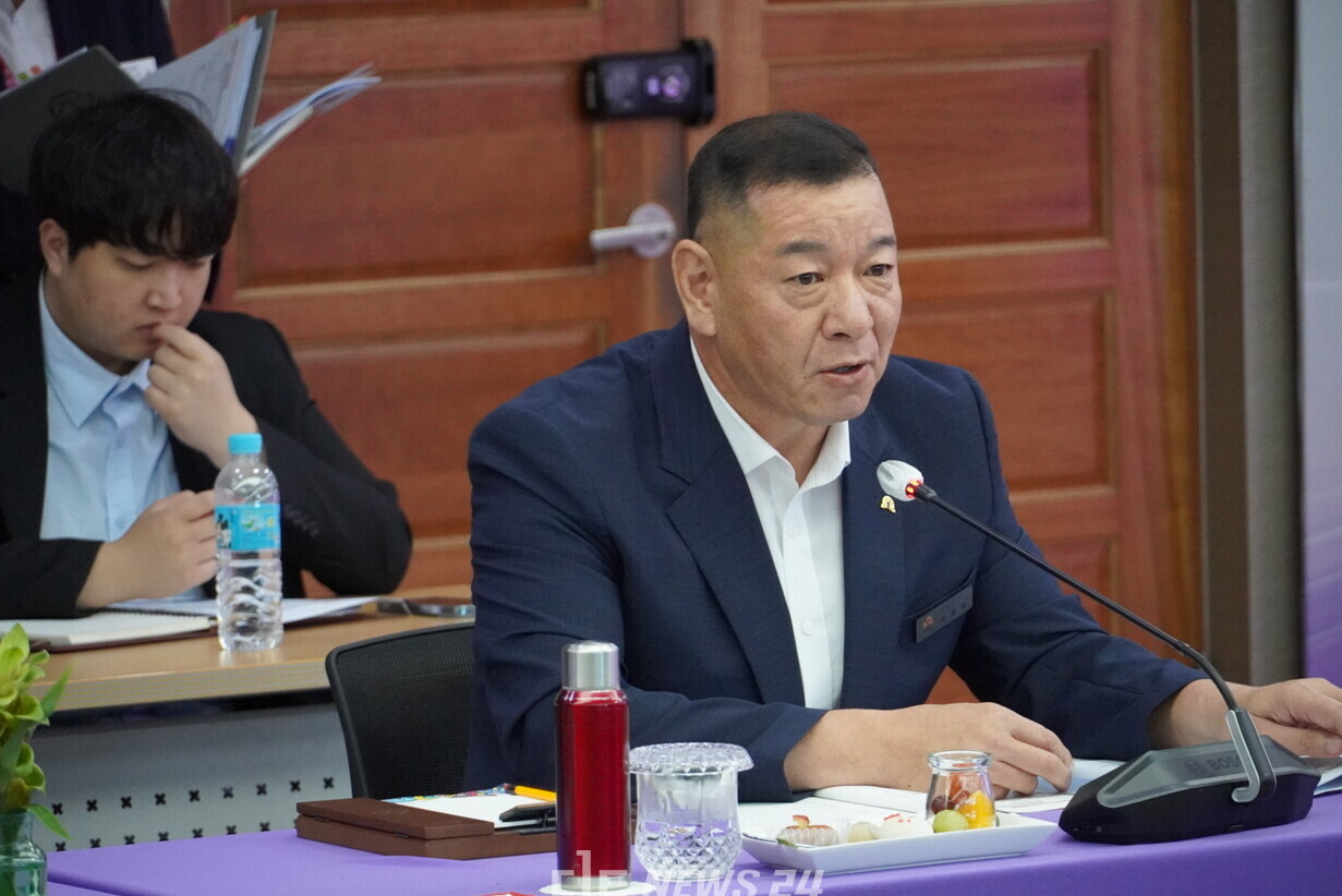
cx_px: 672
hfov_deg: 9.8
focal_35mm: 211
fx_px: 7851
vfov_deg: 6.5
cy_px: 464
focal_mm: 135
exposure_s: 1/250
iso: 6400
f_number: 5.6
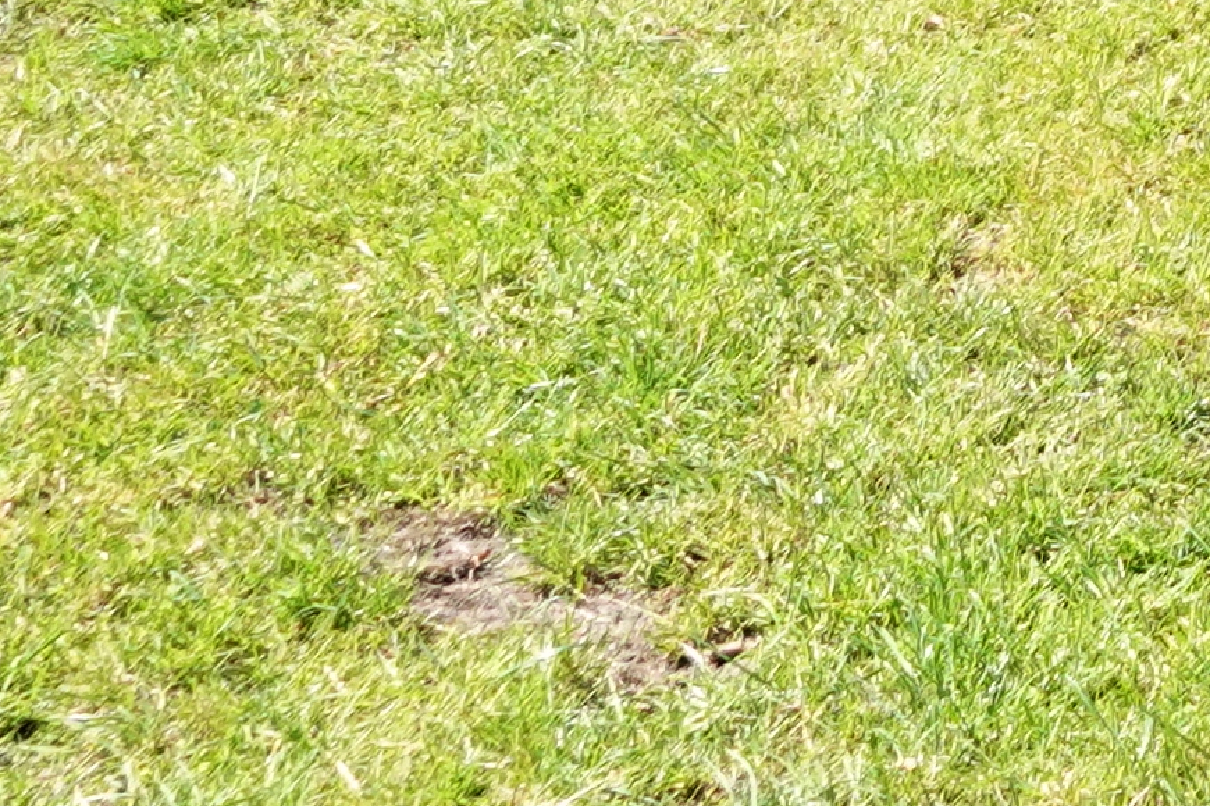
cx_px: 2548
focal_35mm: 151
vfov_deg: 7.9
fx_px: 5075
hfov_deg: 11.9
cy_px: -1597
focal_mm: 8.8
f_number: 4.5
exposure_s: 1/160
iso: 100
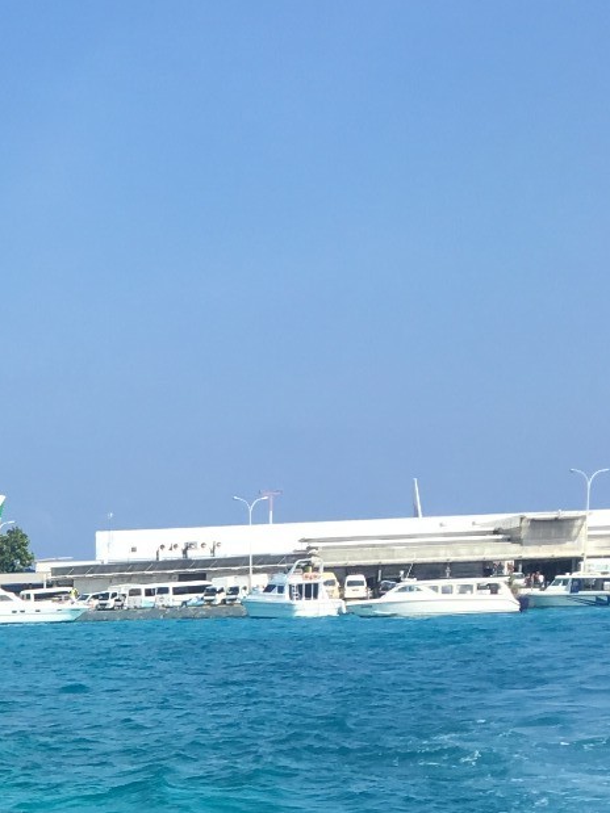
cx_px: -326
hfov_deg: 14.3
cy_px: 1110
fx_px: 2256
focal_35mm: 96
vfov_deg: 18.7
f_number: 2.2
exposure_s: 1/1399
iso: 25
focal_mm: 4.15
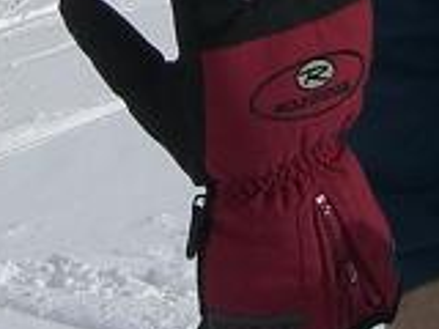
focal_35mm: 190
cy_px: -409
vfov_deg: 7.4
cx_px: 184
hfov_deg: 10.4
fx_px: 2410
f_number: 4.4
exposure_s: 1/2000
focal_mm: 6.3
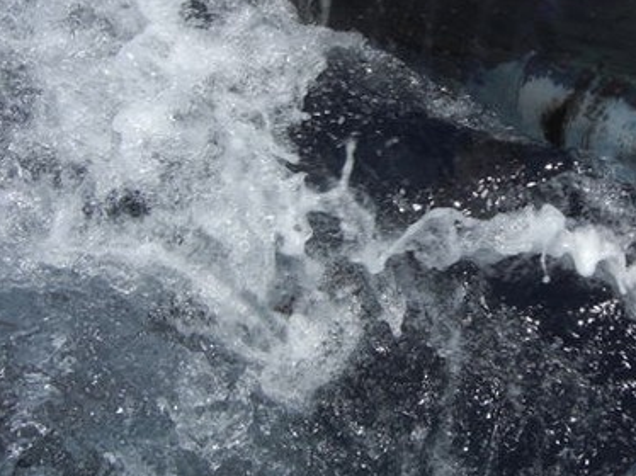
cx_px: 498
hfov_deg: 29.7
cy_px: 163
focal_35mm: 64
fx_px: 1175
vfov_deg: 22.8
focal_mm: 7.9
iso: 80
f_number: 8
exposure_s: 1/400
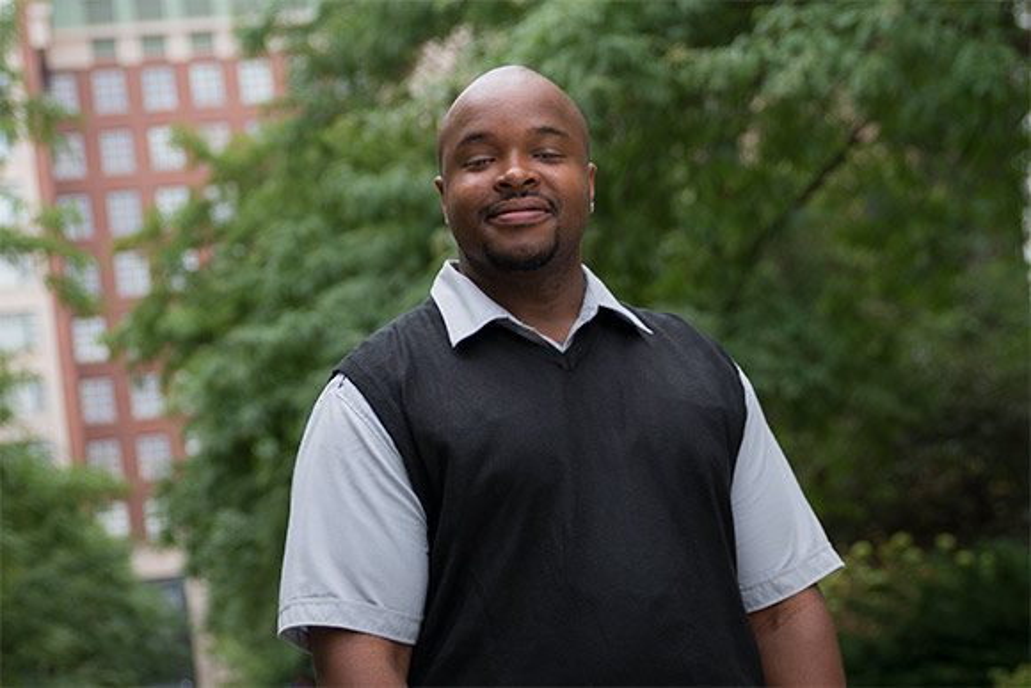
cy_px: 344
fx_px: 1375
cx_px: 516
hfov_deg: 41.1
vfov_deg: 28.1
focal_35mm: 48
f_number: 2.8
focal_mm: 48
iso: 200
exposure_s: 1/250
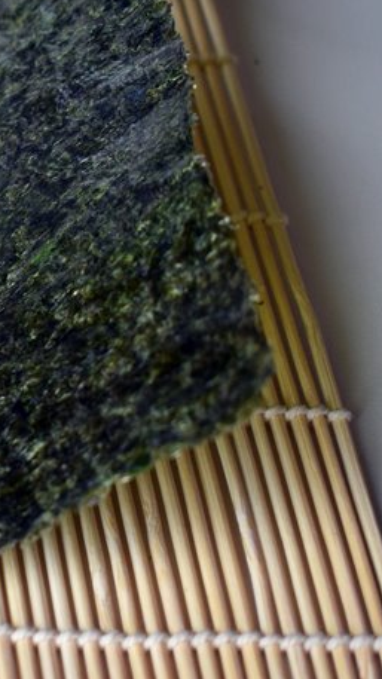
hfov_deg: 9.3
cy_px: 311
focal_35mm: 123
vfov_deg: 17.4
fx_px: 2218
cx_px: -364
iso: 500
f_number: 4.5
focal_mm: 35
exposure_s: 1/60
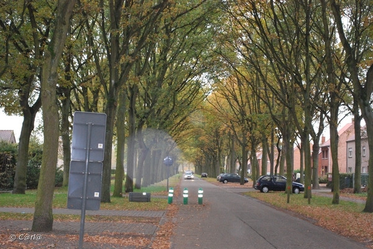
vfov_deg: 21.6
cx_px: 186
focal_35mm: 63
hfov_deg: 31.9
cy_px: 124
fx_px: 653
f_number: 5.3
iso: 1400
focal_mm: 42
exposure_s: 1/60
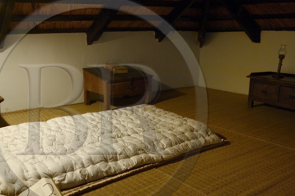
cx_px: 94
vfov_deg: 36.7
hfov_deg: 52.0
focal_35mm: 36
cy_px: 110
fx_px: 295
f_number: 7.1
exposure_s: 1/6
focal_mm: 24
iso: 1600
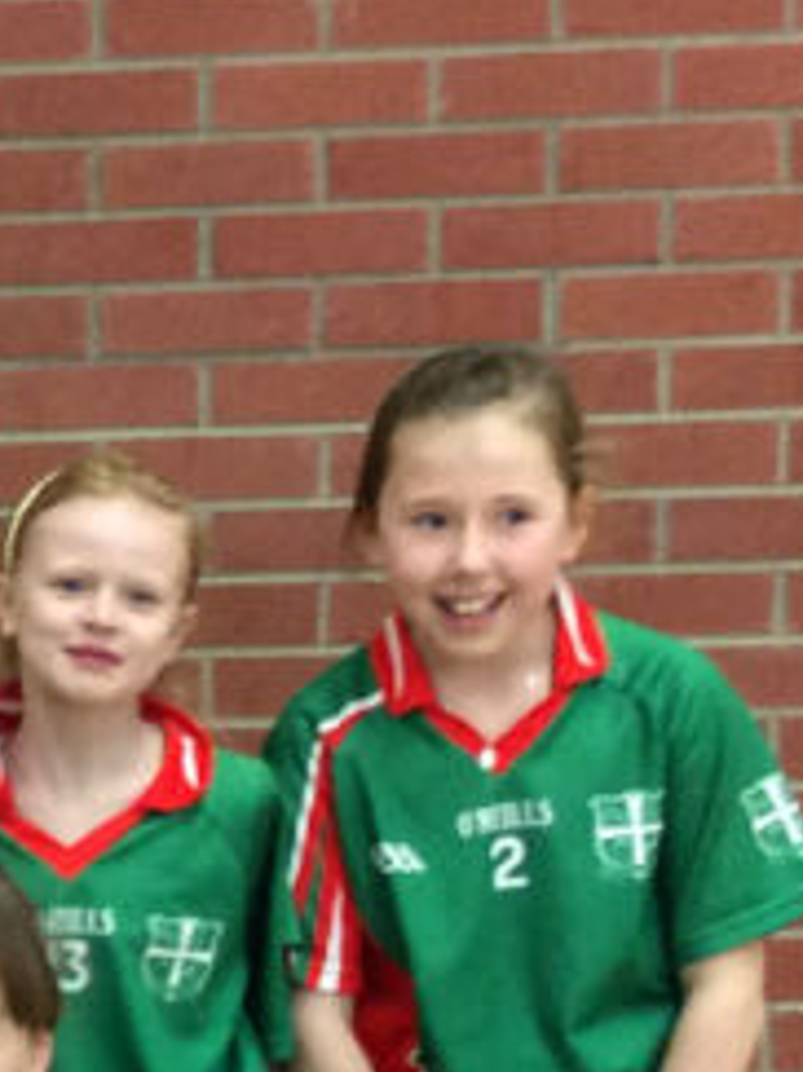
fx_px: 3993
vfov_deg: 15.2
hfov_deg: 10.7
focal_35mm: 129
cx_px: -675
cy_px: 821
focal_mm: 3.3
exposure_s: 1/24
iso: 160
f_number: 2.4
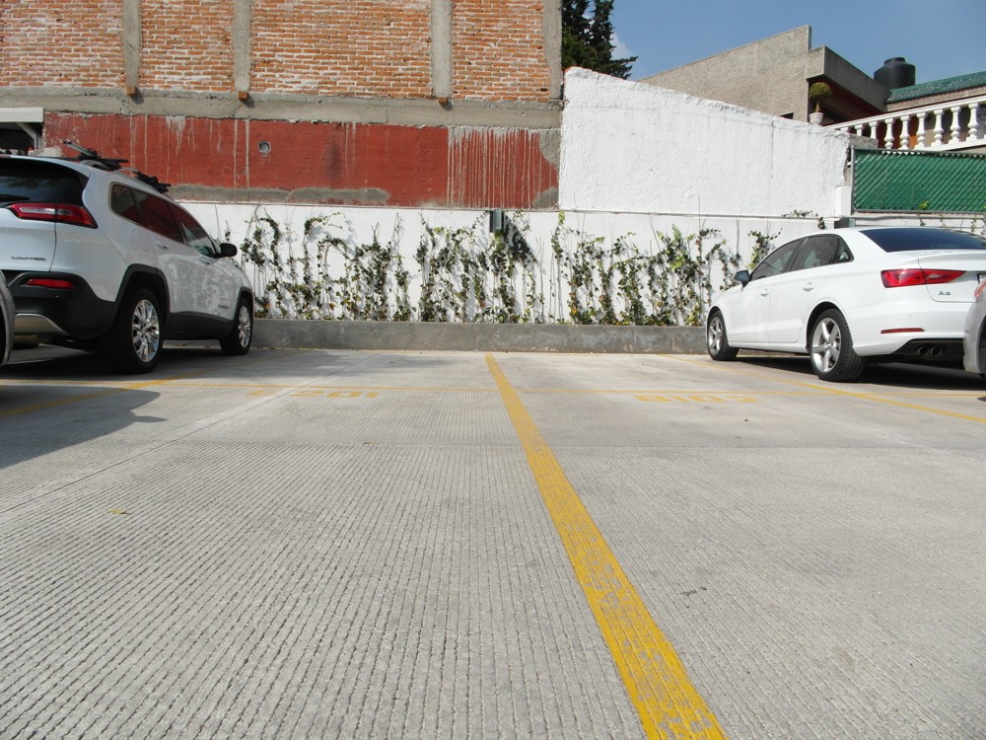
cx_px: 493
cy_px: 370
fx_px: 655
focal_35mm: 23
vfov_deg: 58.9
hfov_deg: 73.9
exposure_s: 1/750
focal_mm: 4.1
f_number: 4
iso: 100
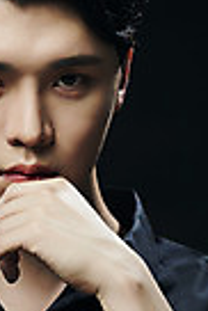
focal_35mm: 587
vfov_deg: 3.5
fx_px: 5074
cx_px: -38
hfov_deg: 2.3
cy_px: 256
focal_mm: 200
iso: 64
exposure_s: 1/125
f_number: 4
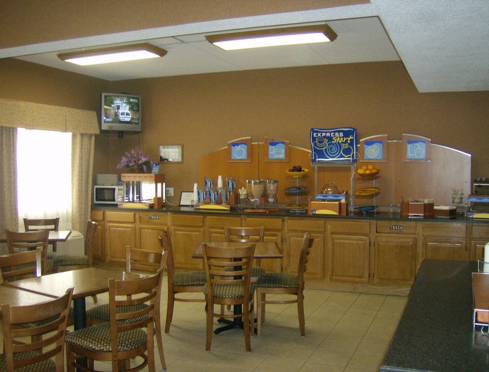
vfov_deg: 40.0
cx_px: 244
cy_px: 186
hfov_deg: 51.1
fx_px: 511
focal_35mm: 36
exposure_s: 1/60
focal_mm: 6
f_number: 2.8
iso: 200
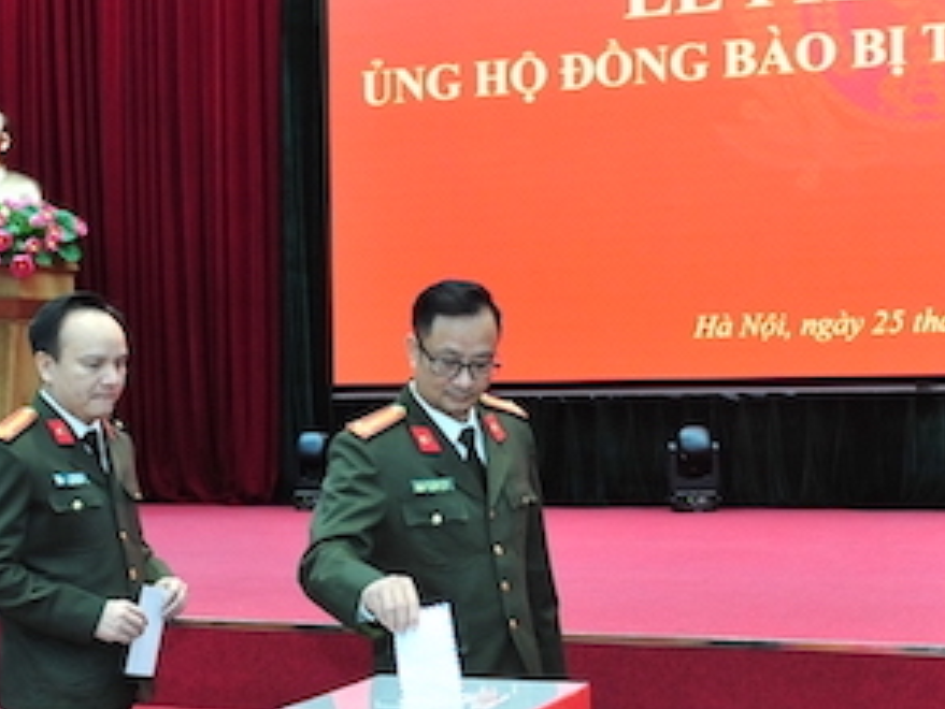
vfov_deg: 23.2
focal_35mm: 63
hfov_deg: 30.7
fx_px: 1721
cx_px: 535
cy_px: 474
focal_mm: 24
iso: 2000
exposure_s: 1/160
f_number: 3.5
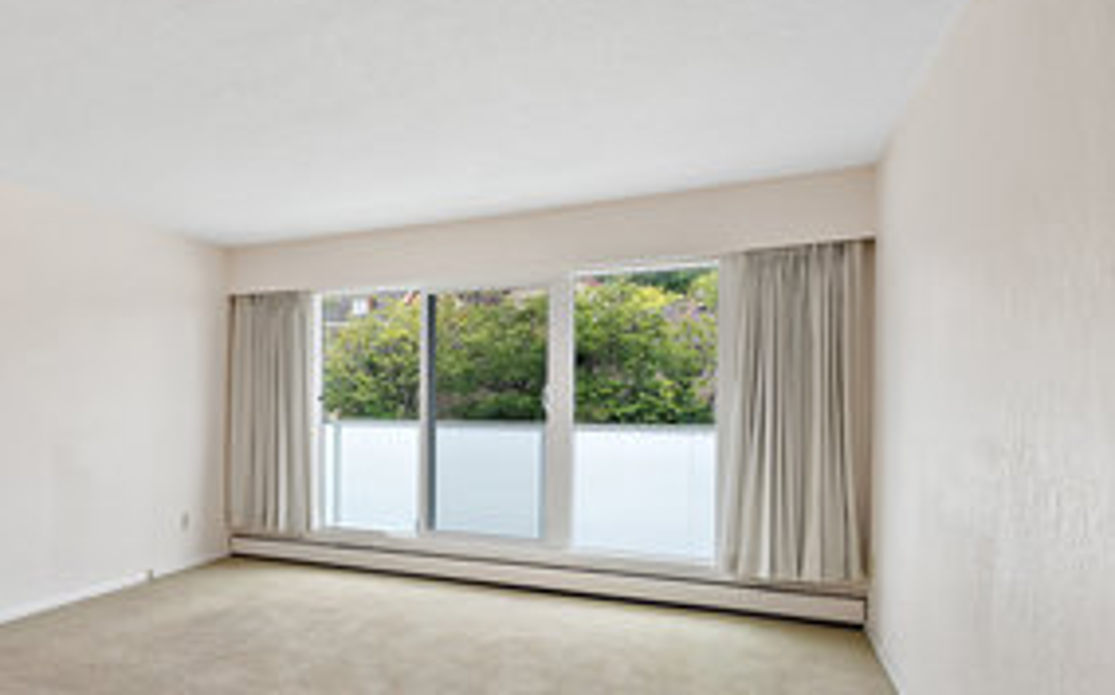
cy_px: 416
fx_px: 759
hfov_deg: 68.1
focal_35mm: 25
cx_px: 285
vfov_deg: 48.9
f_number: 7.1
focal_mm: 16
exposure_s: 1/13
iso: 320
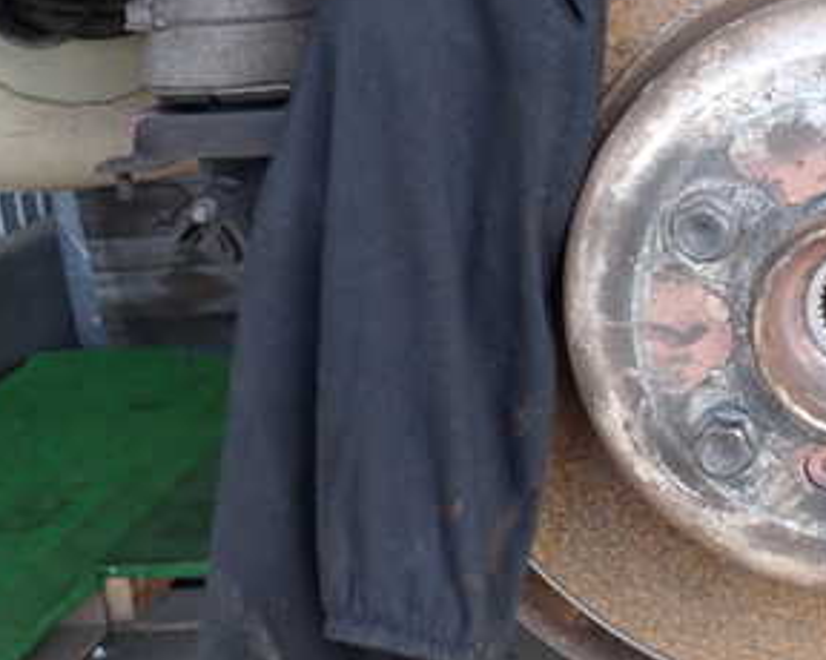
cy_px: 255
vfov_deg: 24.9
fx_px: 1490
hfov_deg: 29.4
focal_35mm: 61
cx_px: 783
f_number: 3.2
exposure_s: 1/80
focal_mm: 5.4
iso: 100
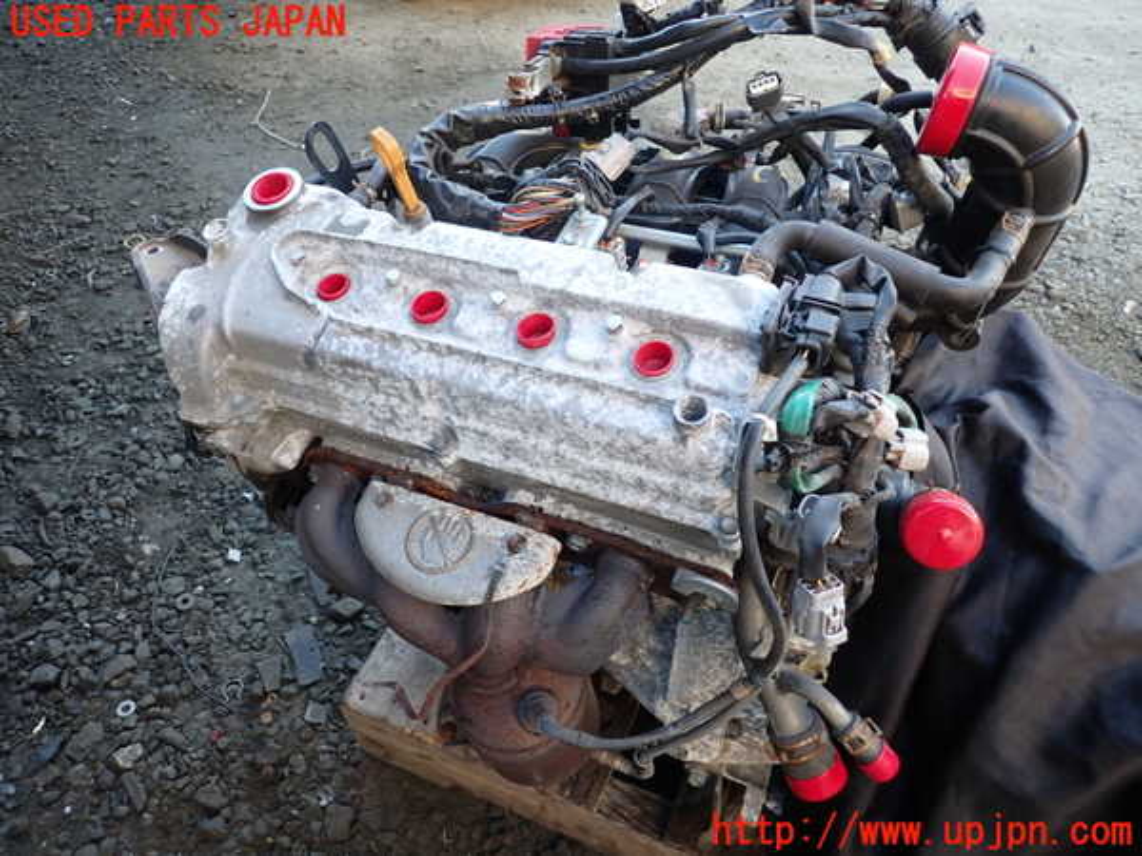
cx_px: 571
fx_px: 825
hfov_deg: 69.4
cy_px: 428
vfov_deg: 54.9
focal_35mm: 25
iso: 200
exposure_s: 1/100
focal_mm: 4.5
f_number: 2
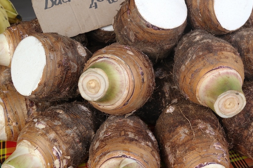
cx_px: 154
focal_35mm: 52
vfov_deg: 26.0
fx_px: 365
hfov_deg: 38.0
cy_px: 85
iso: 100
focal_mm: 24
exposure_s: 1/160
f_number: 5
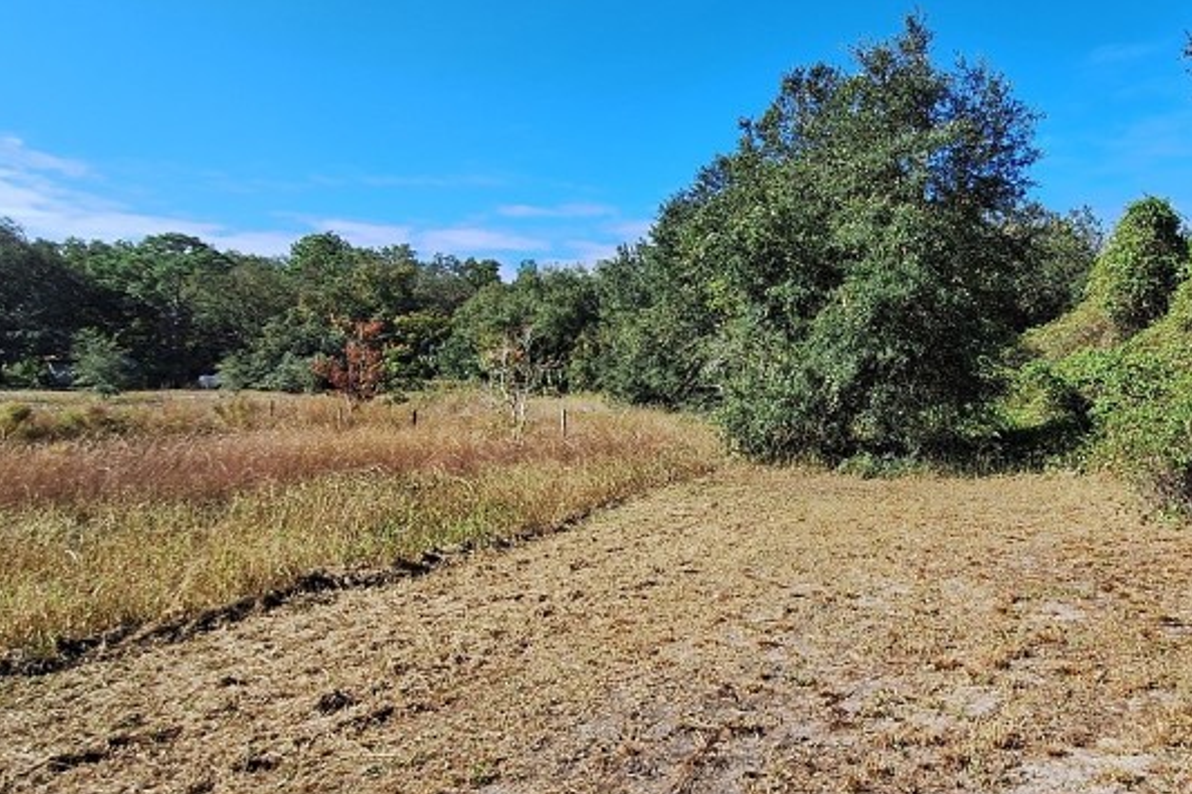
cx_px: 801
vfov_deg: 49.5
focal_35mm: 26
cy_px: 389
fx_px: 861
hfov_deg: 67.4
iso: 40
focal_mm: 1.74
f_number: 2.2
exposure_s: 1/1176
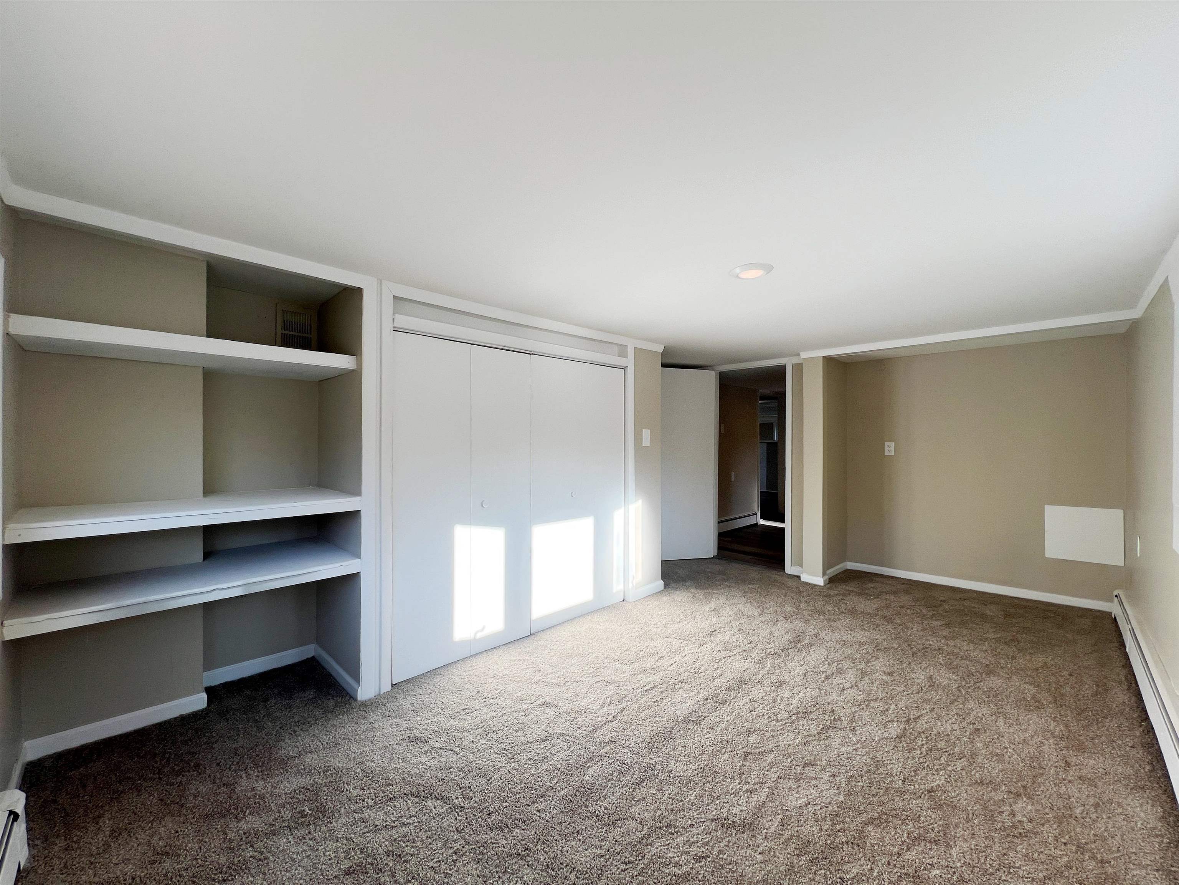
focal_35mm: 13
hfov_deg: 106.2
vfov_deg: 89.9
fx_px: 443
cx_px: 590
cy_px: 442
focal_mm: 1.57
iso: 32
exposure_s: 1/258
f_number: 1.8
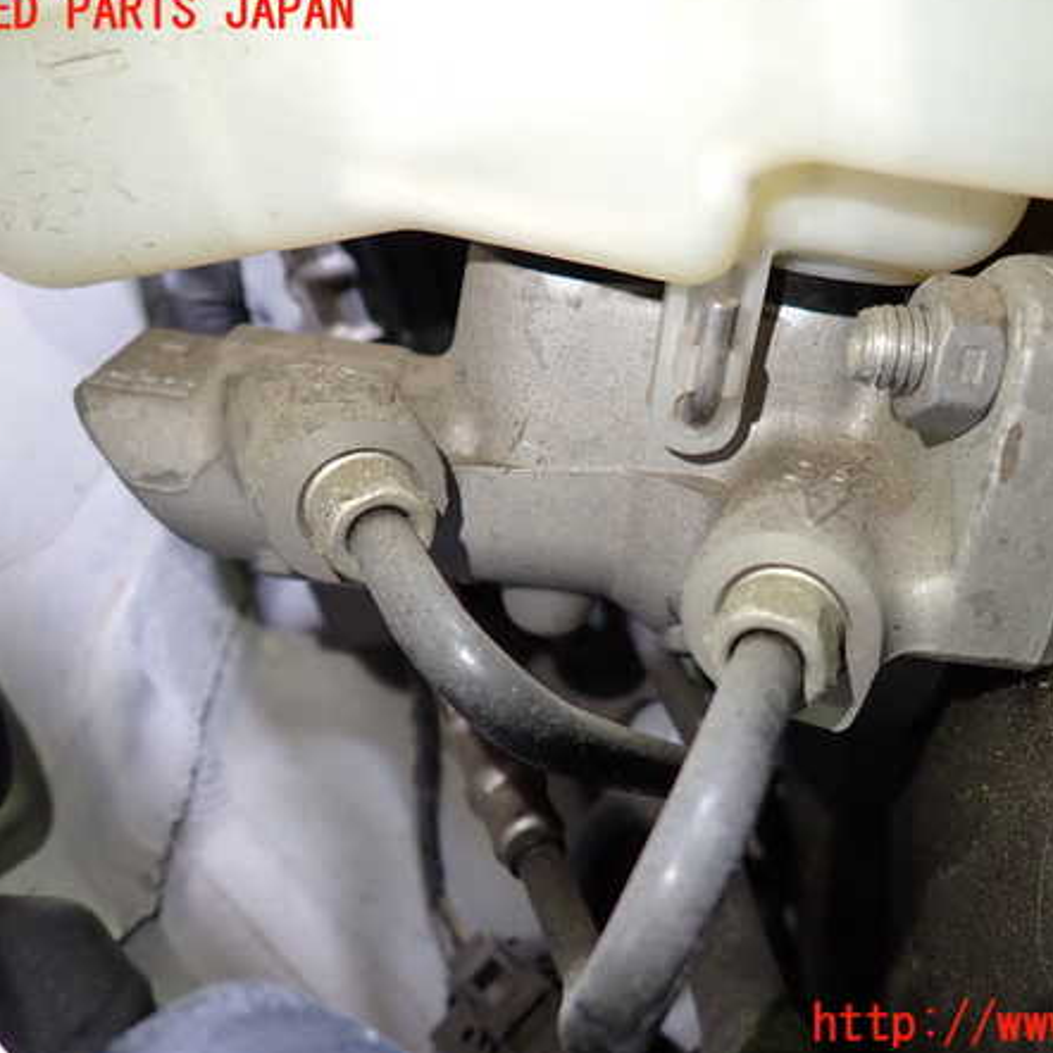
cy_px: 519
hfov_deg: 53.6
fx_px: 1032
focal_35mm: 30
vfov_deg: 54.0
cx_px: 636
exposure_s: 1/60
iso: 200
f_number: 2
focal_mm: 4.5
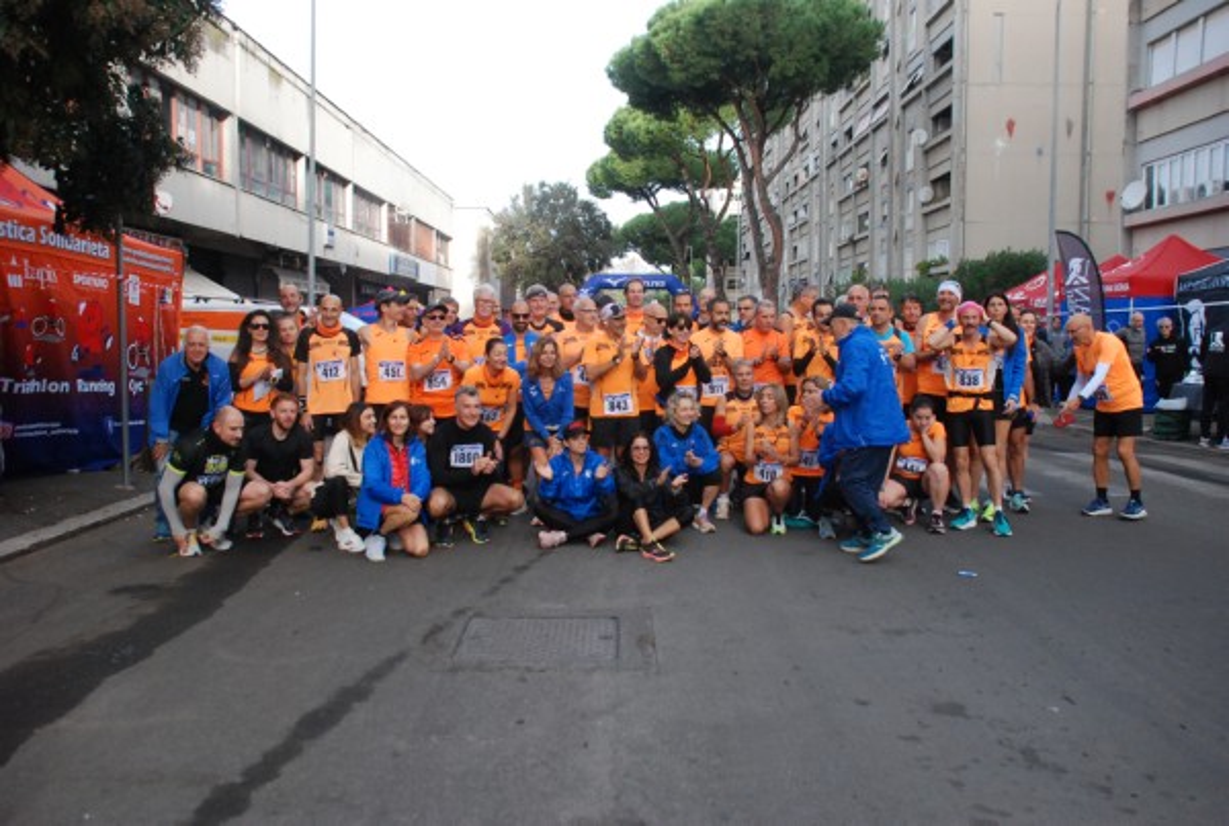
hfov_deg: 57.1
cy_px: 413
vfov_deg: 40.2
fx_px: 1129
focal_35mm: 33
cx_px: 614
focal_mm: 22
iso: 1000
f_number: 4.5
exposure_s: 1/1000
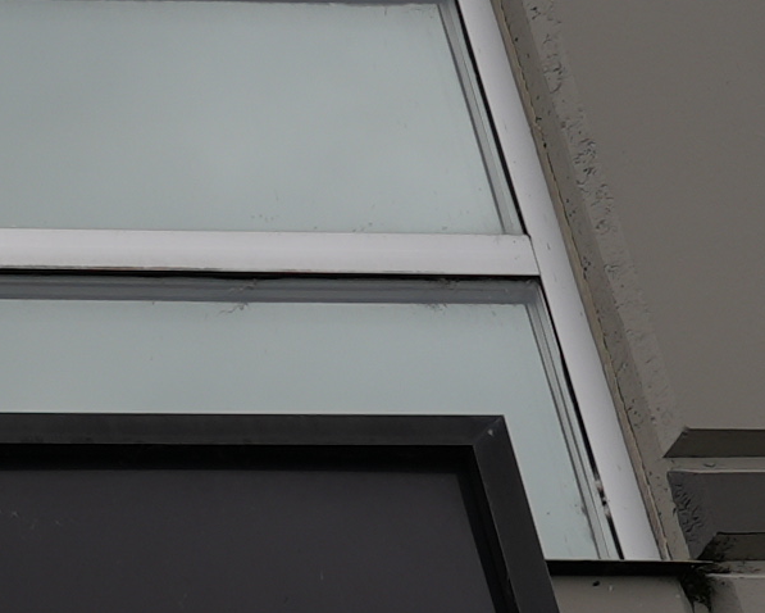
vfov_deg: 7.5
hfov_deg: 8.3
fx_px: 4530
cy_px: 1120
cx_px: -1488
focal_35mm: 200
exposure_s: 1/160
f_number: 3.5
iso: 64
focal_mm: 30
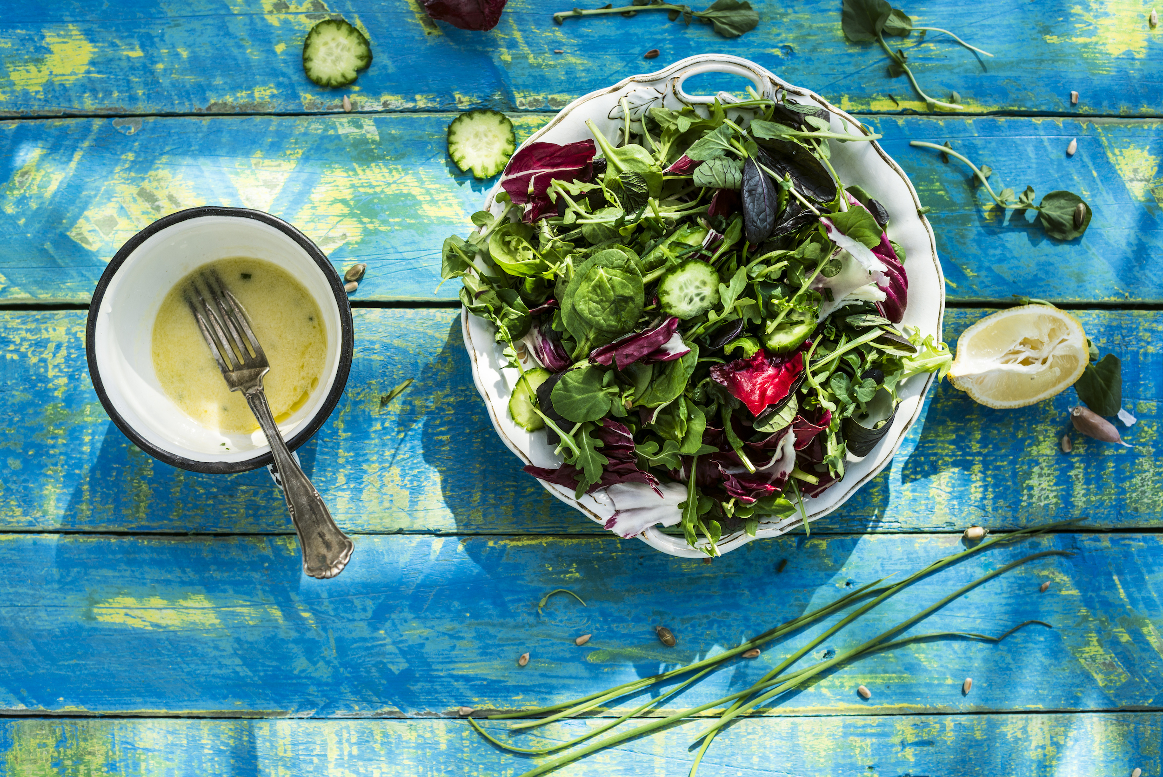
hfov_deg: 39.6
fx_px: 1616
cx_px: 582
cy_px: 388
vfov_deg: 27.0
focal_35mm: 50
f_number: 4
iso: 200
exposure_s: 1/250
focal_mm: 50
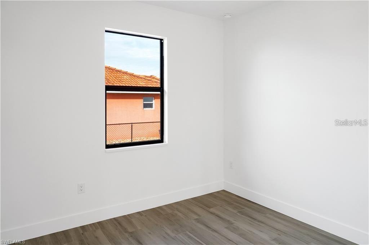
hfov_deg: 73.8
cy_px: 122
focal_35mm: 24
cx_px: 184
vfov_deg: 53.1
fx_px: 246
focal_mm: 24
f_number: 4
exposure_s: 1/200
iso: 1250
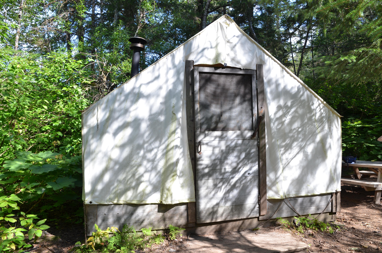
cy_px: 126
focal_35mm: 24
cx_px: 191
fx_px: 254
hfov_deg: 73.9
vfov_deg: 52.9
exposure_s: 1/200
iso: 250
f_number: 6.3
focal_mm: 16
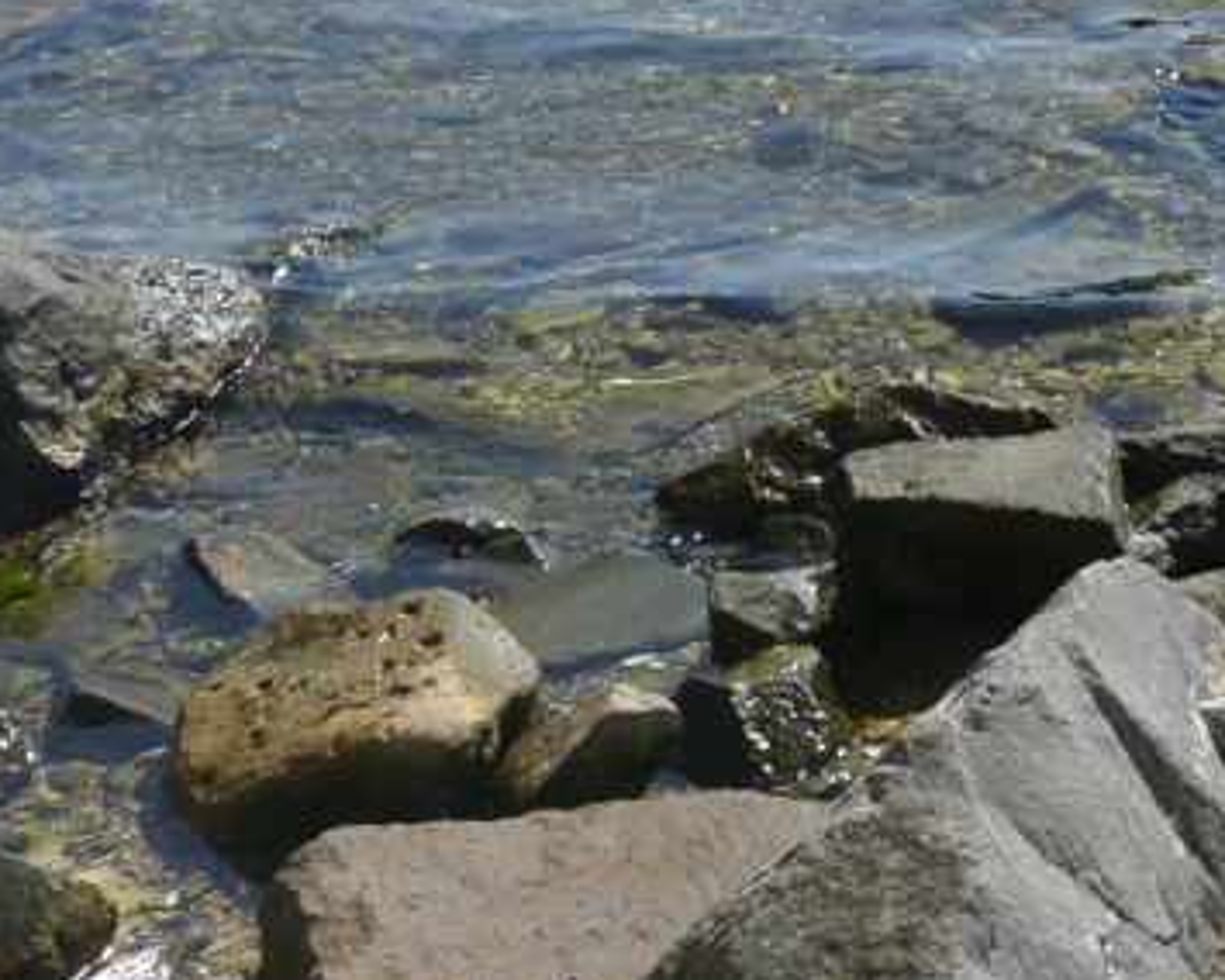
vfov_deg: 14.6
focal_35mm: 98
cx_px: 1515
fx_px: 3553
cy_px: -481
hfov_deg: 18.4
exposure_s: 1/1000
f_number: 5.6
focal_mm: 11
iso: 160
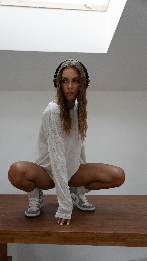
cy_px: 130
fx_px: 256
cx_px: 65
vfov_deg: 54.0
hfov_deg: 32.0
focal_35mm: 37
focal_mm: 35
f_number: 2.8
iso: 500
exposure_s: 1/320
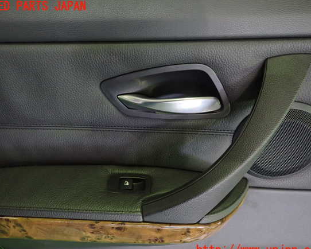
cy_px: 129
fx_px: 249
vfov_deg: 53.2
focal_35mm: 27
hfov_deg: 64.0
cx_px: 154
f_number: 2
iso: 800
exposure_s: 1/25
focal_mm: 4.5
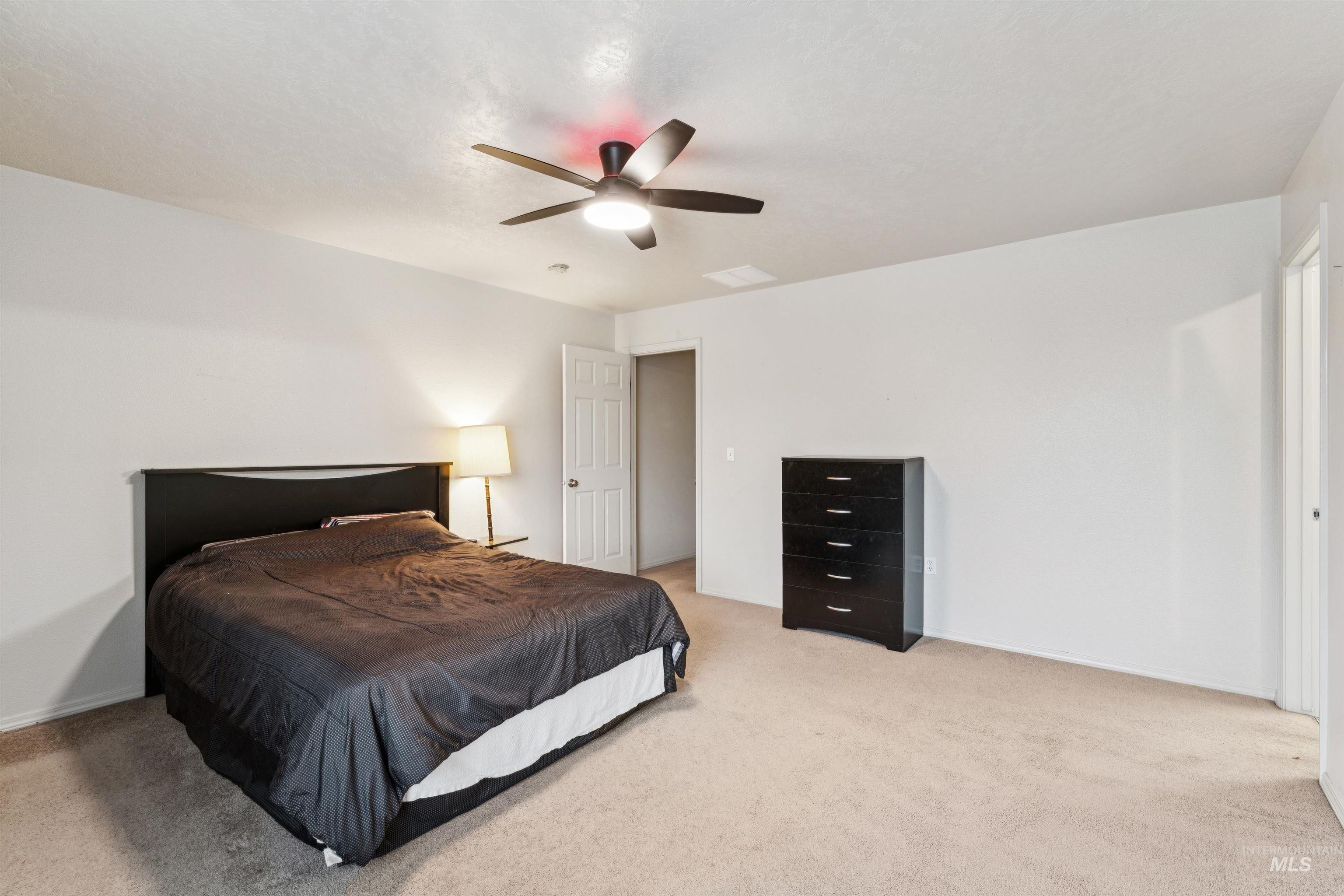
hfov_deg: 96.4
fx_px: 601
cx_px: 672
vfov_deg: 73.4
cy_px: 448
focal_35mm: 16
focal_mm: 16.1
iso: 400
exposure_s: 1/1.25
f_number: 13
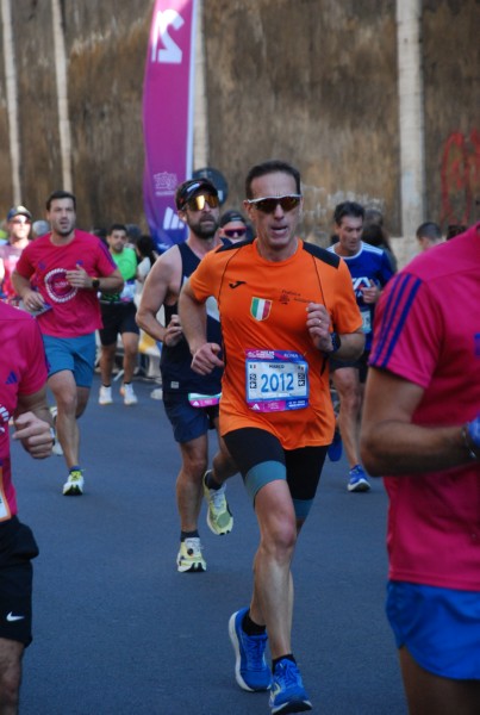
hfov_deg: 8.8
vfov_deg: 13.0
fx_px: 3134
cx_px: 240
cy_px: 358
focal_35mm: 158
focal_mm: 105
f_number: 5.6
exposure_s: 1/640
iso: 1000
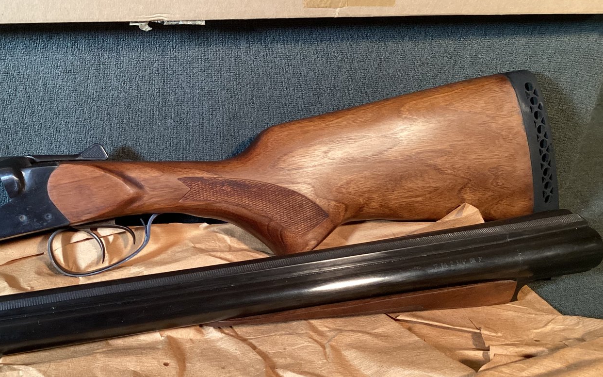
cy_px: 240
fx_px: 657
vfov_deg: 31.8
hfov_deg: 49.0
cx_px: 248
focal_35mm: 40
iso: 320
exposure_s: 1/60
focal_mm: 3.3
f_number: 2.4
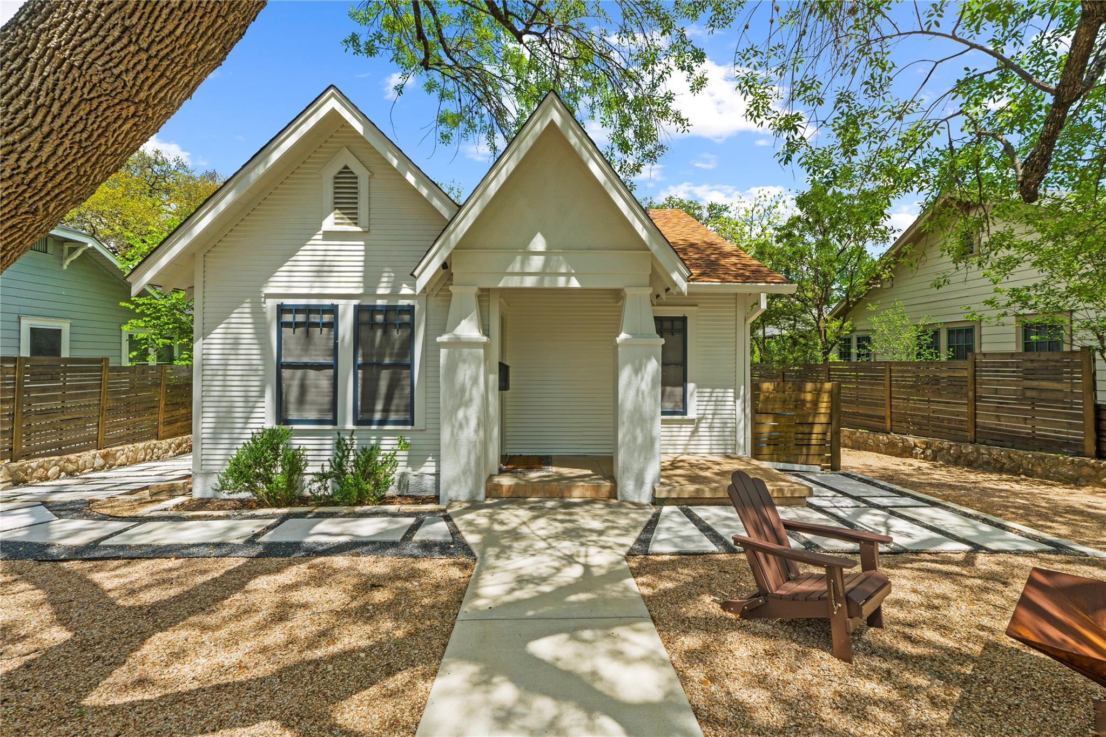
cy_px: 368
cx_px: 553
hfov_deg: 100.4
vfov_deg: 77.3
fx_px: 461
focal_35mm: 15
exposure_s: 1/30
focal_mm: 10
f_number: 11
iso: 250
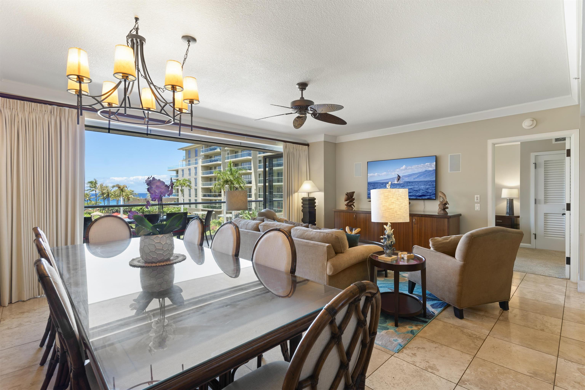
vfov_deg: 70.4
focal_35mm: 17
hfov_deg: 93.3
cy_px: 195
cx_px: 292
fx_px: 276
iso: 100
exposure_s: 1.6
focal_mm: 17
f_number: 8
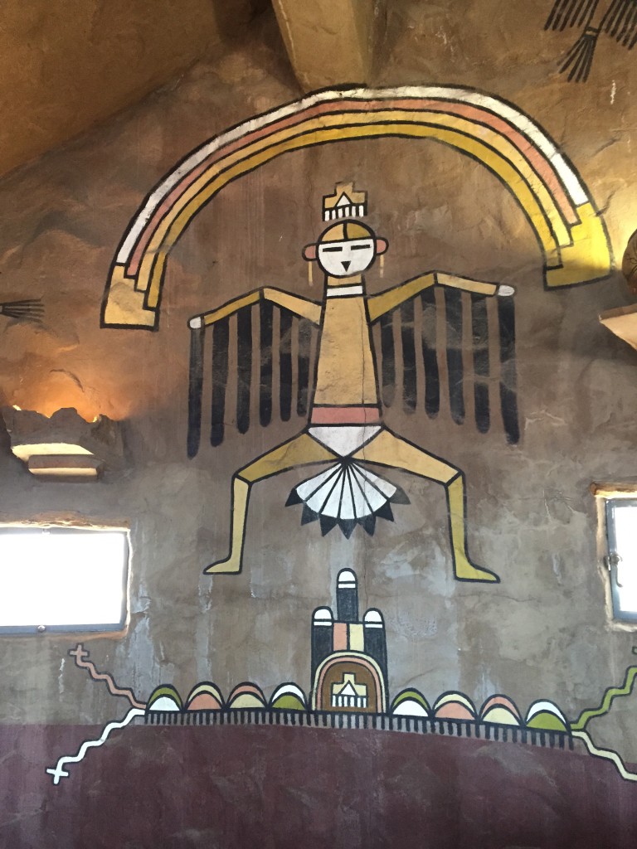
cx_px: 318
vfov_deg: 61.7
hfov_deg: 48.2
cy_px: 424
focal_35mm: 29
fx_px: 712
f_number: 2.2
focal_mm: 4.15
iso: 250
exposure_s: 1/30
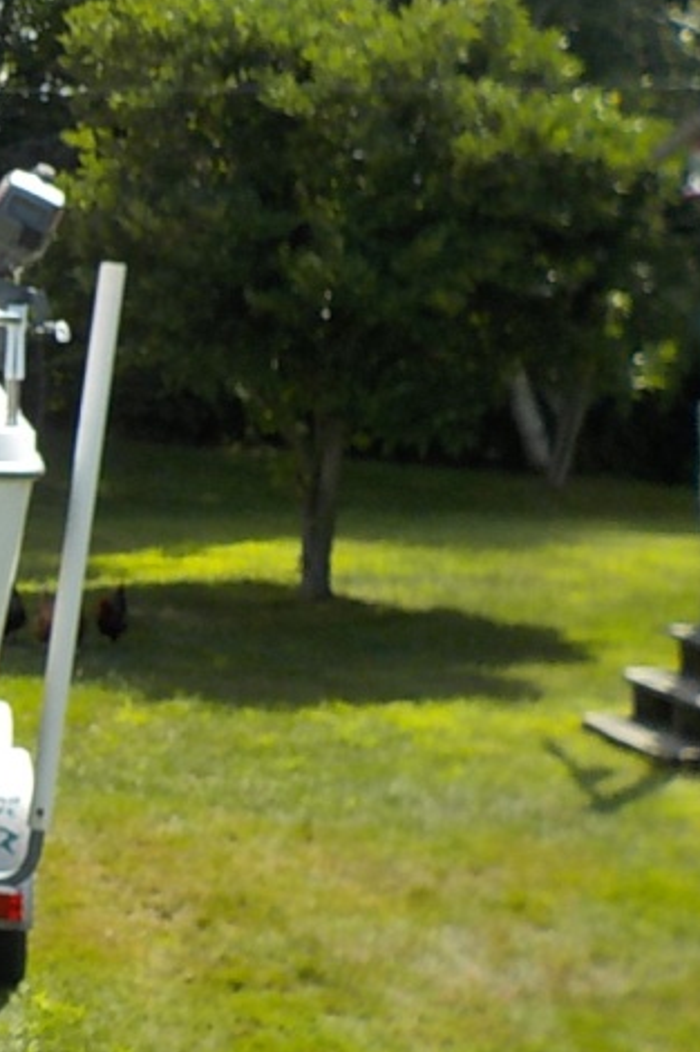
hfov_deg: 17.5
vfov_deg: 29.5
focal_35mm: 68
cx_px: -420
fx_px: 1985
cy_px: 389
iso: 125
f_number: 3.3
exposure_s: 1/640
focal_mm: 4.1
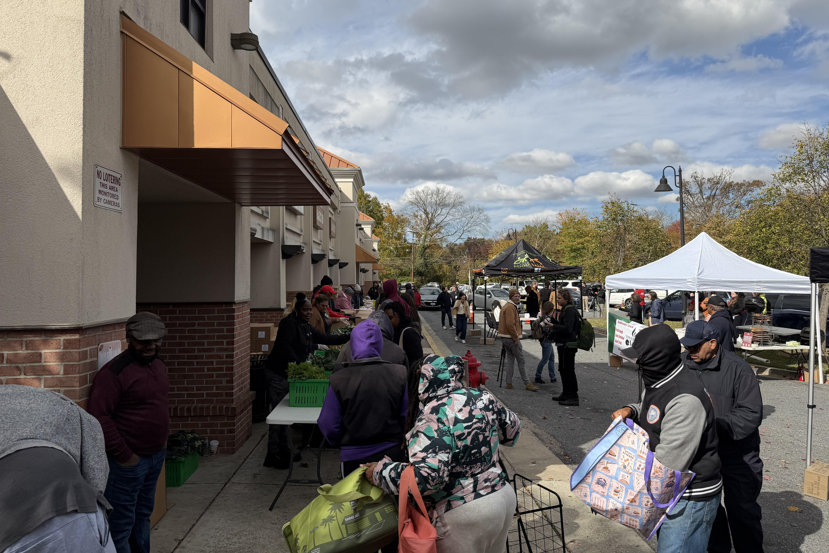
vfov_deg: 51.2
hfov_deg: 71.5
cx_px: 414
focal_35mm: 25
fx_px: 576
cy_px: 246
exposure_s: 1/6711
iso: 80
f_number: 1.78
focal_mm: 6.76
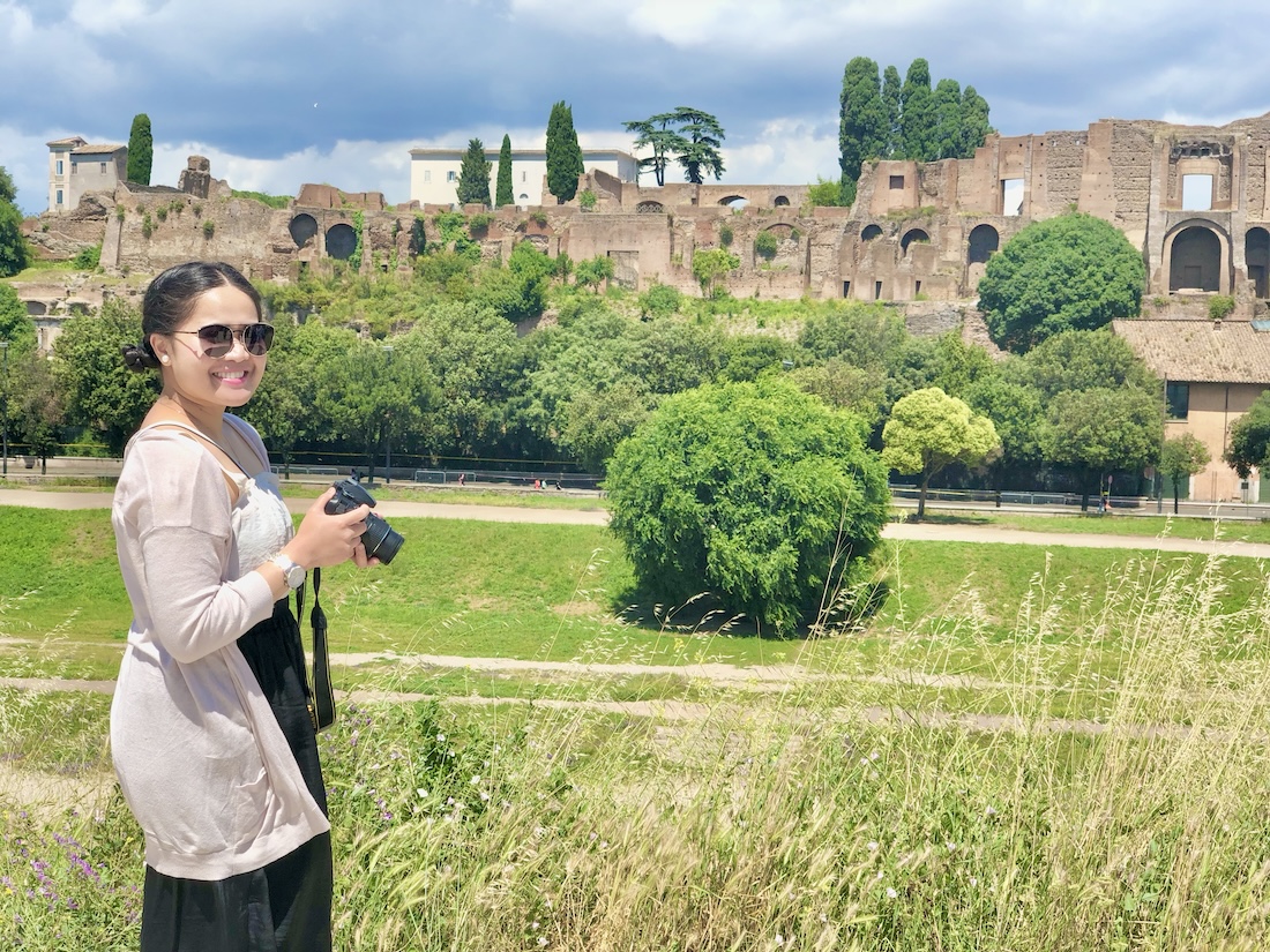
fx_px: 1908
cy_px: 476
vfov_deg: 28.0
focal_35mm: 52
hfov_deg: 36.8
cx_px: 635
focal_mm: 6
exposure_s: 1/873
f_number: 2.4
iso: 16
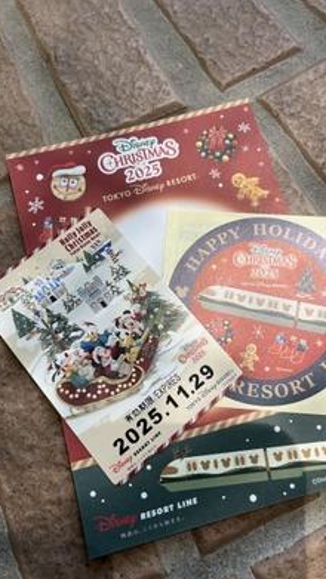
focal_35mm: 29
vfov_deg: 66.1
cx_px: 157
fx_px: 446
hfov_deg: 40.2
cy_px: 295
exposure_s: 1/104
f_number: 1.6
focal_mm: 5.1
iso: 125
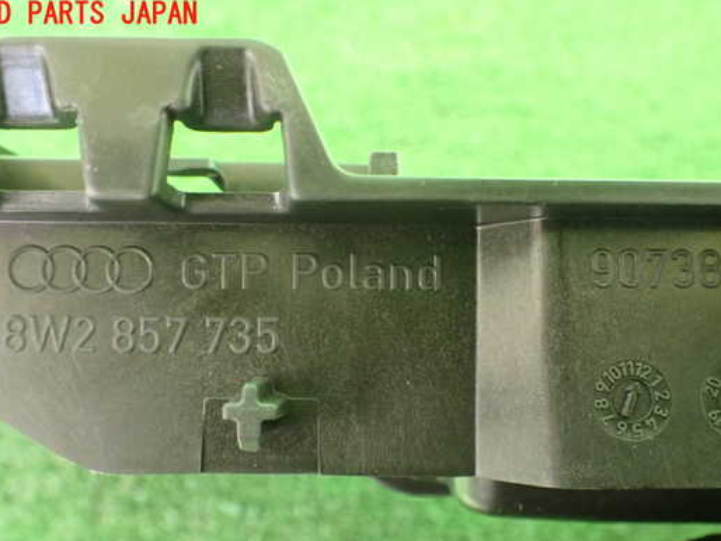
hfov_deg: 52.6
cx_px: 363
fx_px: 729
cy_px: 313
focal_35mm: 35
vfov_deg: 40.6
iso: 800
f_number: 2.3
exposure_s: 1/80
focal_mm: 5.4
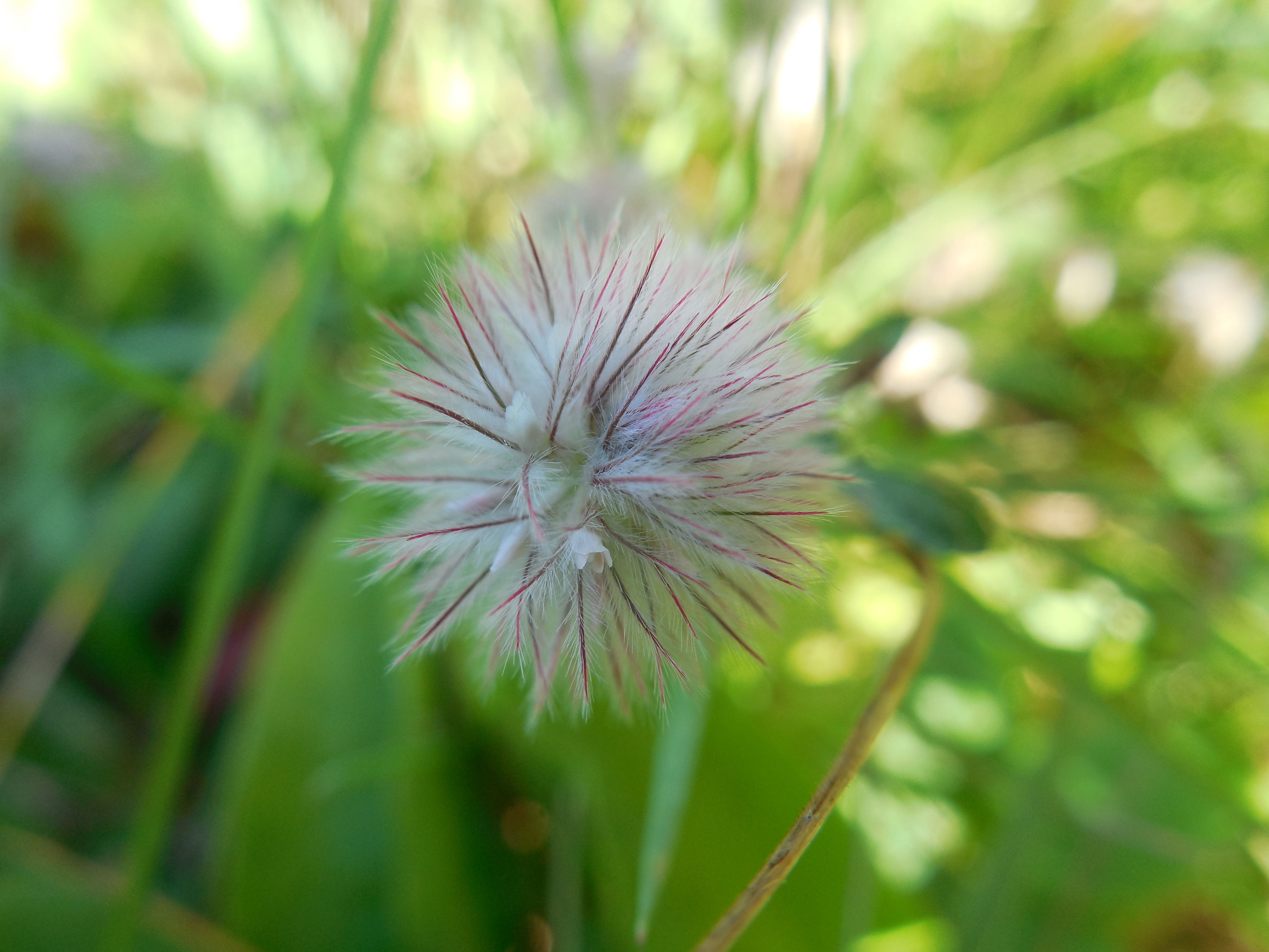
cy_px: 476
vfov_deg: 54.9
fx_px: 916
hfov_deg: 69.4
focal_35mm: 25
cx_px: 634
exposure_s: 1/125
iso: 125
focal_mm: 4.5
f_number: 3.3
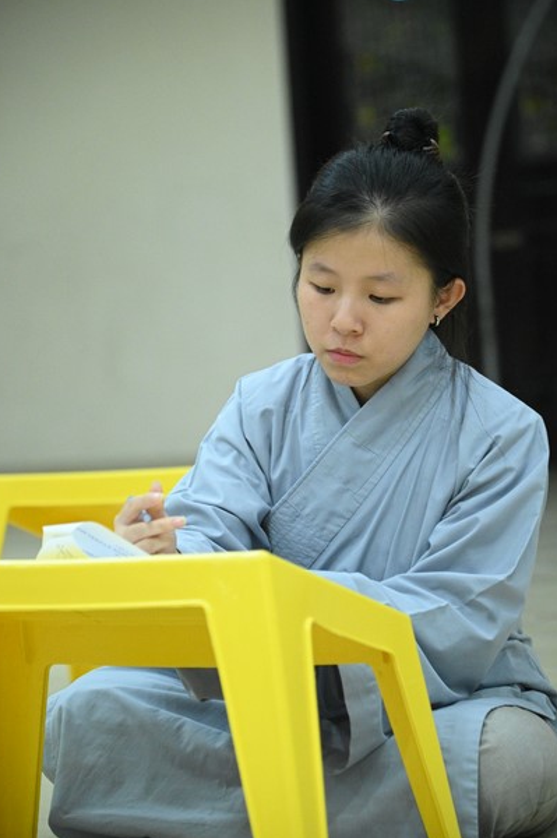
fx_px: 3022
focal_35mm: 130
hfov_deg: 10.5
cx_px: 283
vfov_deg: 15.8
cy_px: 405
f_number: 4
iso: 10000
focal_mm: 120
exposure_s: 1/200
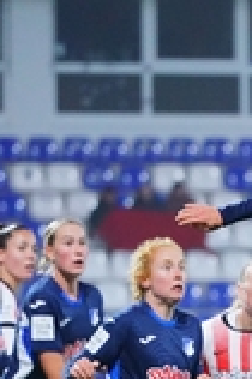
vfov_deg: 3.9
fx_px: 5629
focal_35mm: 535
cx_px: 468
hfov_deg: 2.6
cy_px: 432
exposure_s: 1/1600
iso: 5000
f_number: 2.8
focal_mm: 141
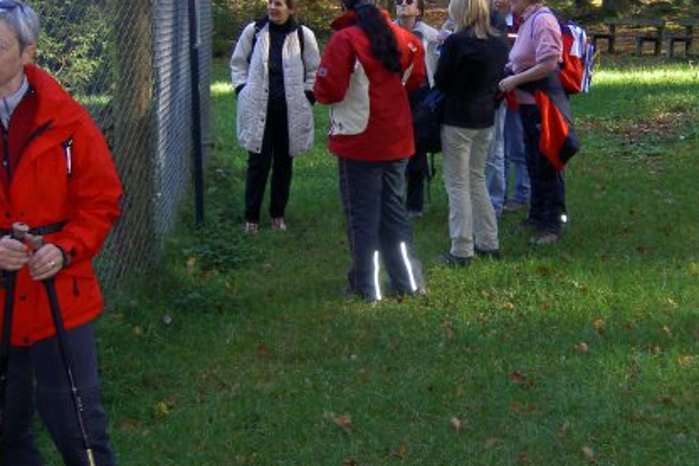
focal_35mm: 57
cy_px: 89
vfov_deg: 23.4
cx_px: 474
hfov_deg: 34.7
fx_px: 1106
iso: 100
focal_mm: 6.3
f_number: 3
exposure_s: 1/60
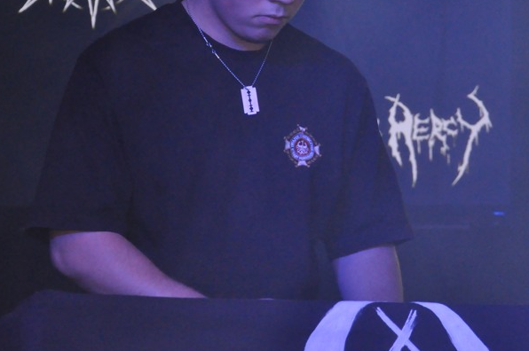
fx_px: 2495
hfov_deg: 12.1
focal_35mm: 170
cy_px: 132
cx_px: 288
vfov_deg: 8.1
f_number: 5.3
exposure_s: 1/250
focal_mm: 66
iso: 2000
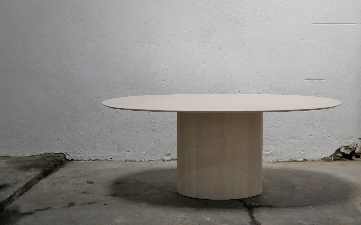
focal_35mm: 43
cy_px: 91
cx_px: 182
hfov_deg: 46.2
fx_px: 423
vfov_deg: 29.8
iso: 200
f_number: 1.7
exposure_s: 1/100
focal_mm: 20
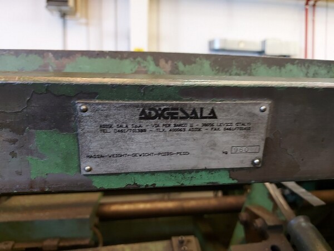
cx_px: 167
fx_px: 232
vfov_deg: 56.8
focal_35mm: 24
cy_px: 126
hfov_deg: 71.6
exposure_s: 1/24
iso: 320
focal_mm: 5.23
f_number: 1.8
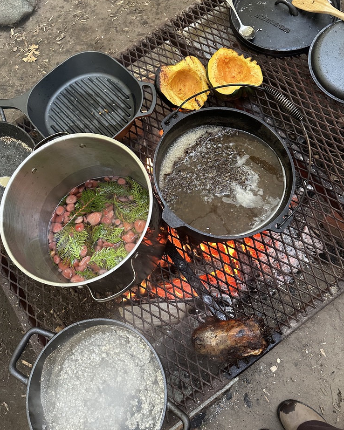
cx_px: 166
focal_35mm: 26
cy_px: 225
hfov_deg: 54.9
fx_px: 331
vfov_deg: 66.0
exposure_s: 1/60
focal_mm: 6.86
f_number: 1.78
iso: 400
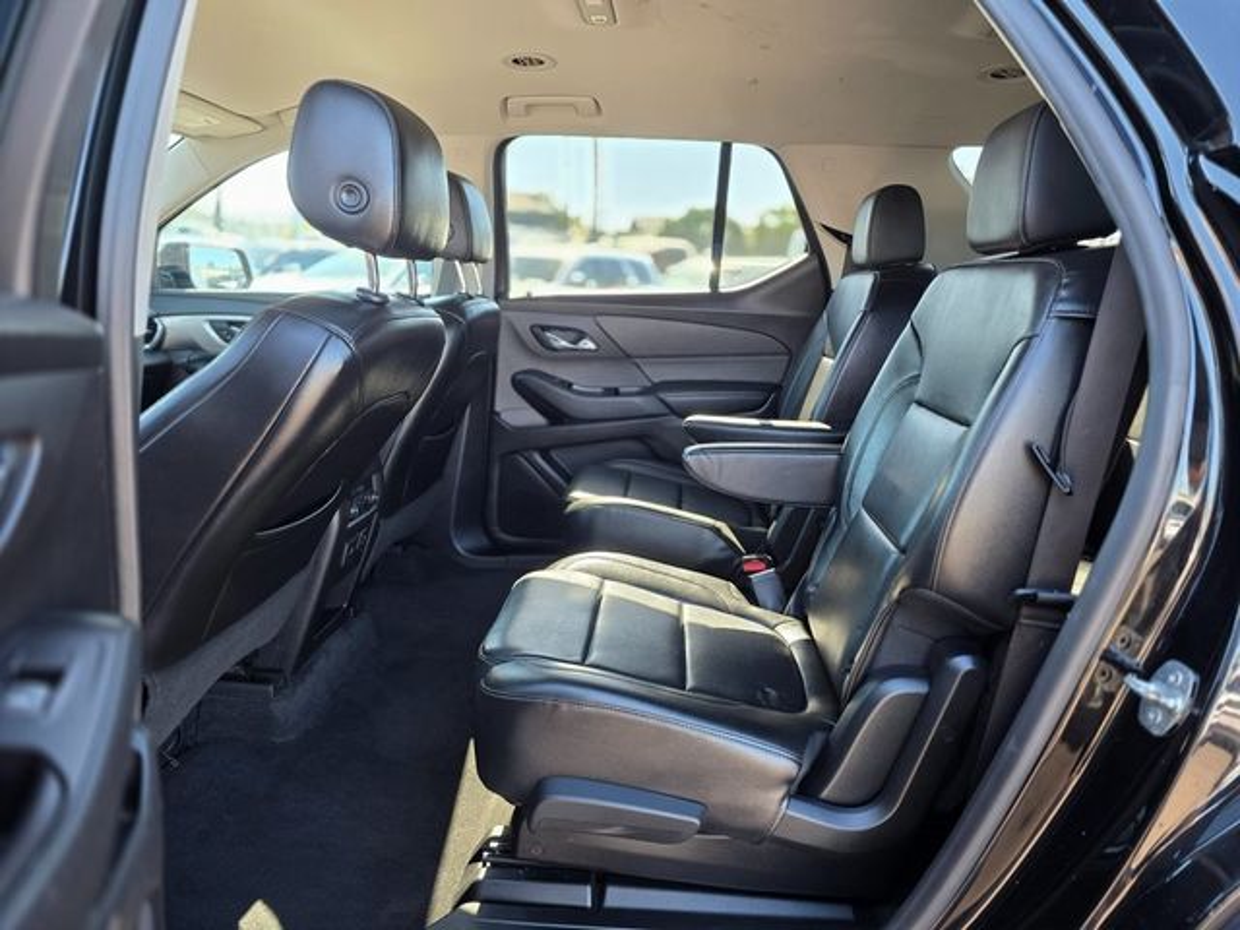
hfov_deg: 73.9
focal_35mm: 23
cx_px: 620
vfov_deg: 58.9
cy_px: 465
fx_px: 824
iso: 125
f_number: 1.7
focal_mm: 6.3
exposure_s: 1/180
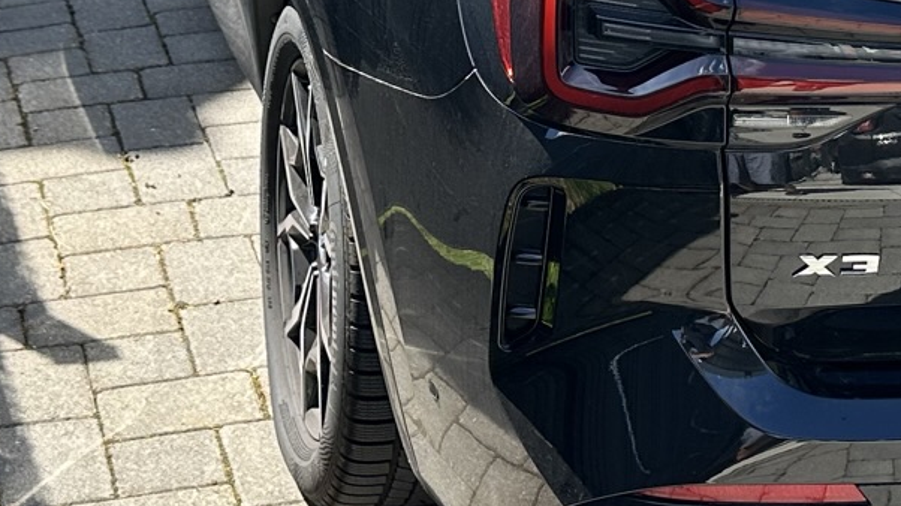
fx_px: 2125
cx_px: 744
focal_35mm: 89
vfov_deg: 13.3
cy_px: -31
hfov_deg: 23.5
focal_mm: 6.86
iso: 80
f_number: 1.78
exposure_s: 1/1083
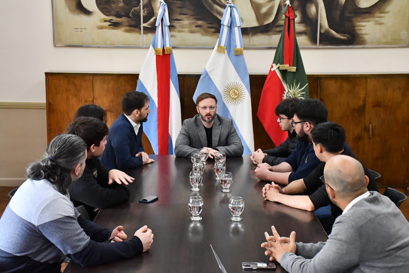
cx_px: 204
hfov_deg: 33.4
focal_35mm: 60
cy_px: 136
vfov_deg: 22.6
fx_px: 682
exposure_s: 1/100
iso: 5000
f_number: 5.6
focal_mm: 40
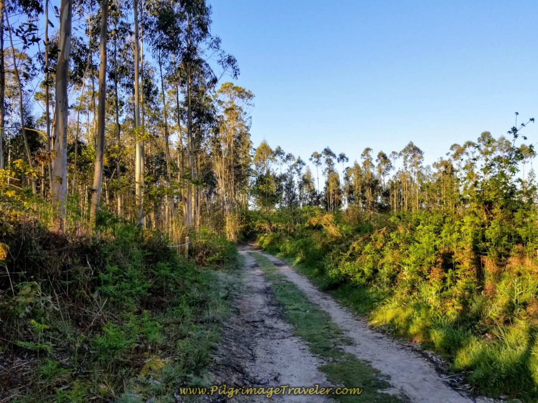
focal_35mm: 26
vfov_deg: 53.1
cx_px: 269
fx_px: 404
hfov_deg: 67.3
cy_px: 202
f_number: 1.7
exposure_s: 1/1068
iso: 50
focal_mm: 4.3
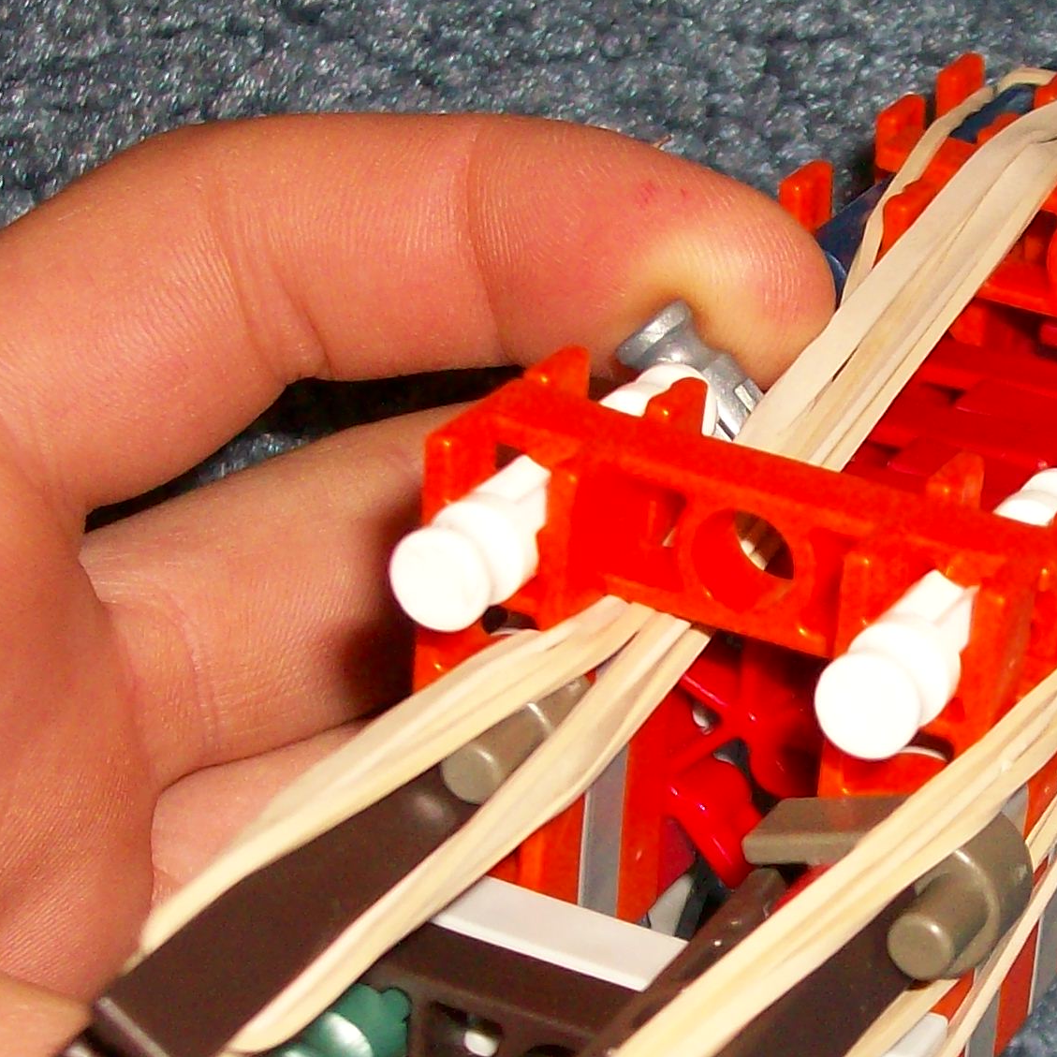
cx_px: 1001
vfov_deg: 17.2
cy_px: 758
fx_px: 3489
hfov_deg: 16.9
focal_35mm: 101
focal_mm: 7.1
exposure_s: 1/65.1
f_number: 3.2
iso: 160
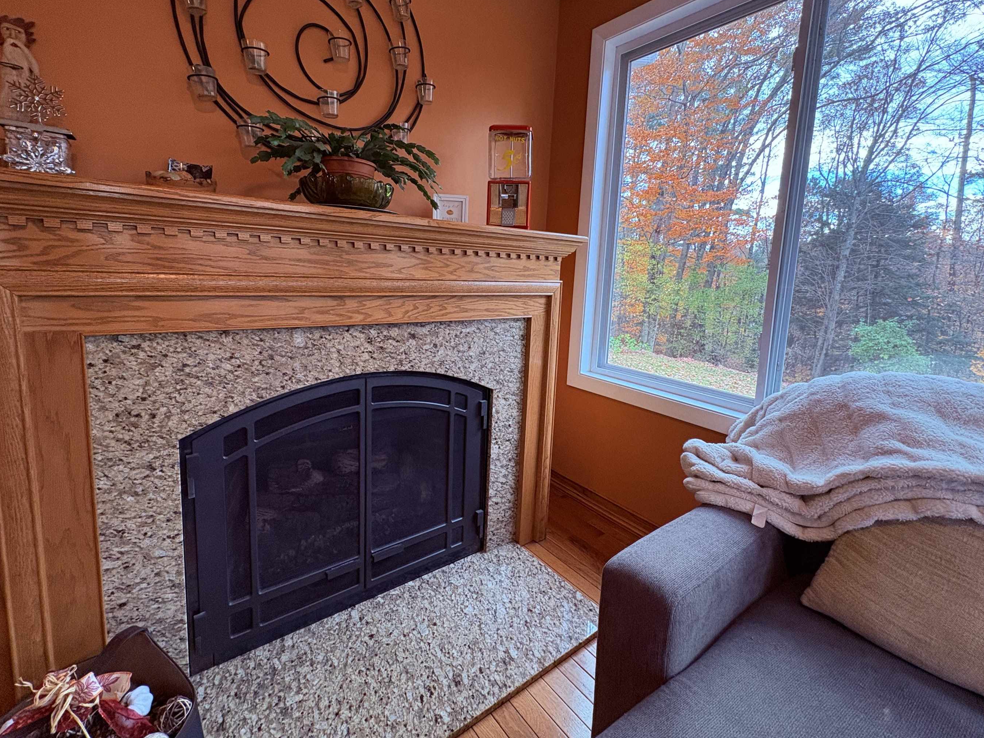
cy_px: 323
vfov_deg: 77.8
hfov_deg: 94.5
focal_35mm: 16
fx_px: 455
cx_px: 497
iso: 200
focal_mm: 2.22
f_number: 2.2
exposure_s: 1/120
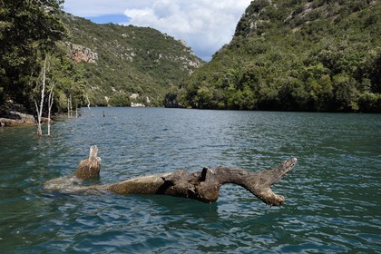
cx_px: 190
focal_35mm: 38
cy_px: 127
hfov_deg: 50.7
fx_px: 402
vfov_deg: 35.1
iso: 200
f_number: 11
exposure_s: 1/250
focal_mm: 38
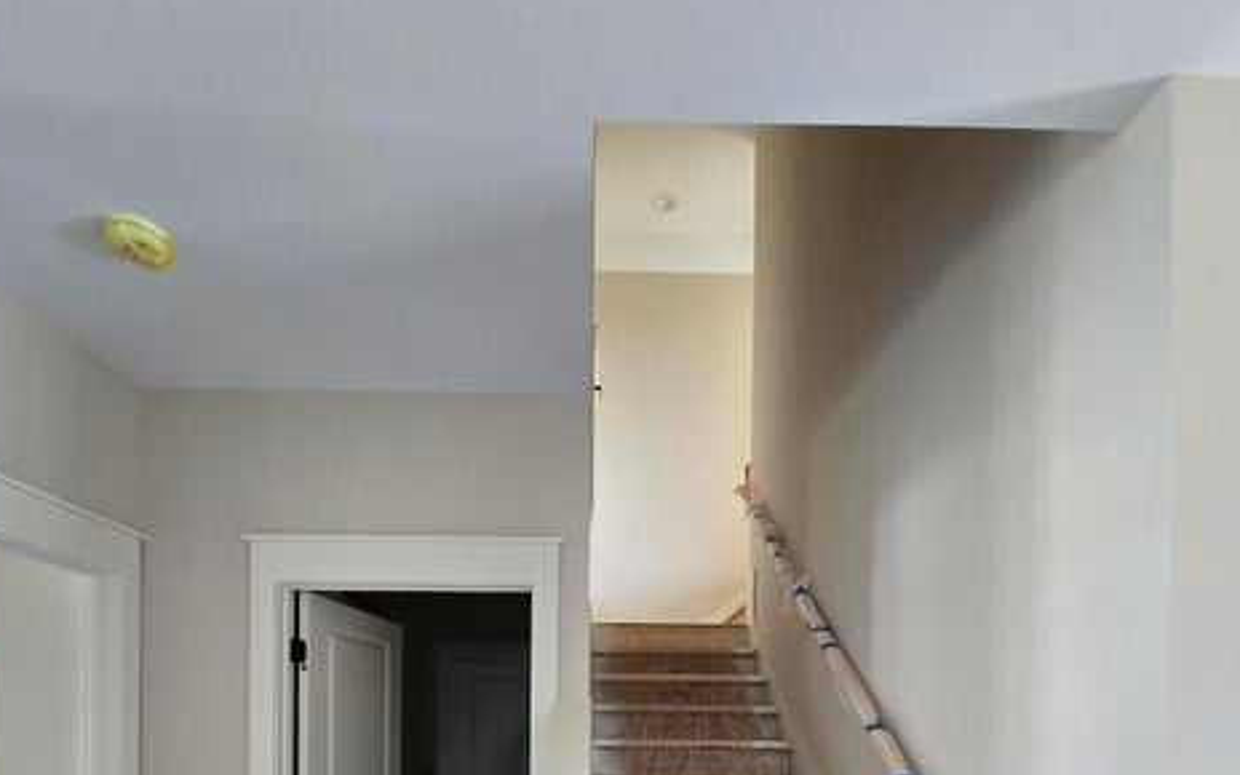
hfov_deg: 88.0
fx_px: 642
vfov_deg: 53.5
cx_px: 604
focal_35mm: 19
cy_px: 714
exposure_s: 1/60
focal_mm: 2.2
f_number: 2.2
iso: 320
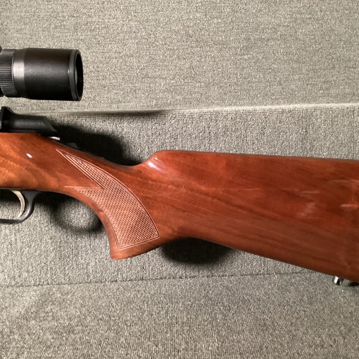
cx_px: 194
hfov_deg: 44.9
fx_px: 434
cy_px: 181
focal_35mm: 37
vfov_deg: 44.9
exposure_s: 1/24
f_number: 2.4
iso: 640
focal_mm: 3.3
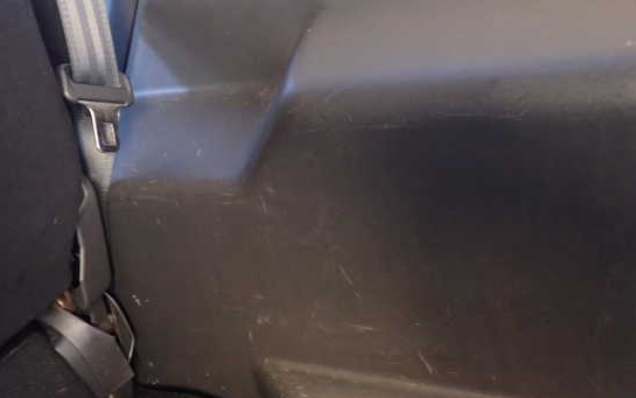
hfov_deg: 55.3
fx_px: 607
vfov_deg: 36.3
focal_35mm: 35
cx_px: 312
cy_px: 216
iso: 800
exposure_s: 1/10
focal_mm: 5.4
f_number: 2.3
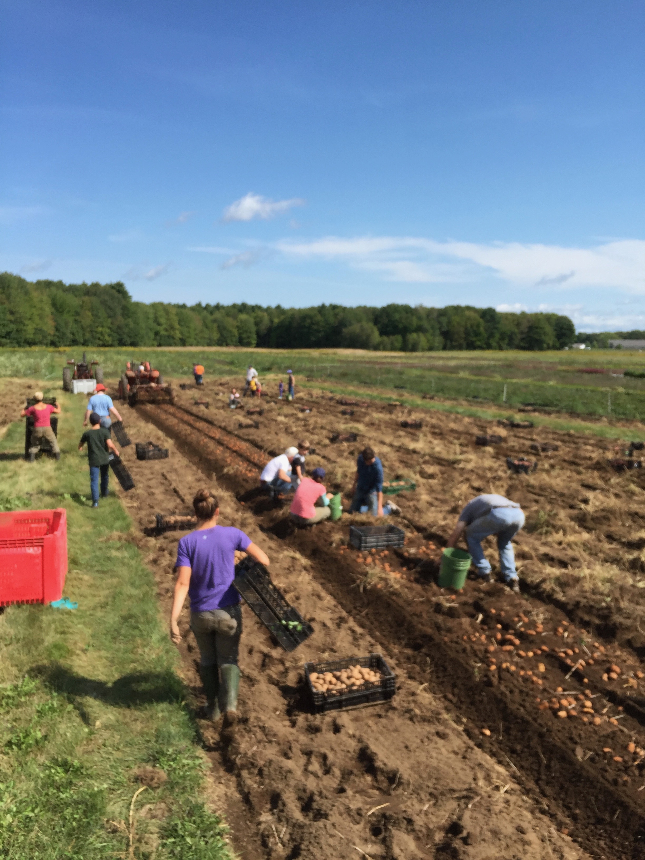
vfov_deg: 61.7
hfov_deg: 48.2
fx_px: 720
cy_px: 430
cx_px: 322
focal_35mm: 29
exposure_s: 1/1464
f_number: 2.2
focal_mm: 4.15
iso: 32
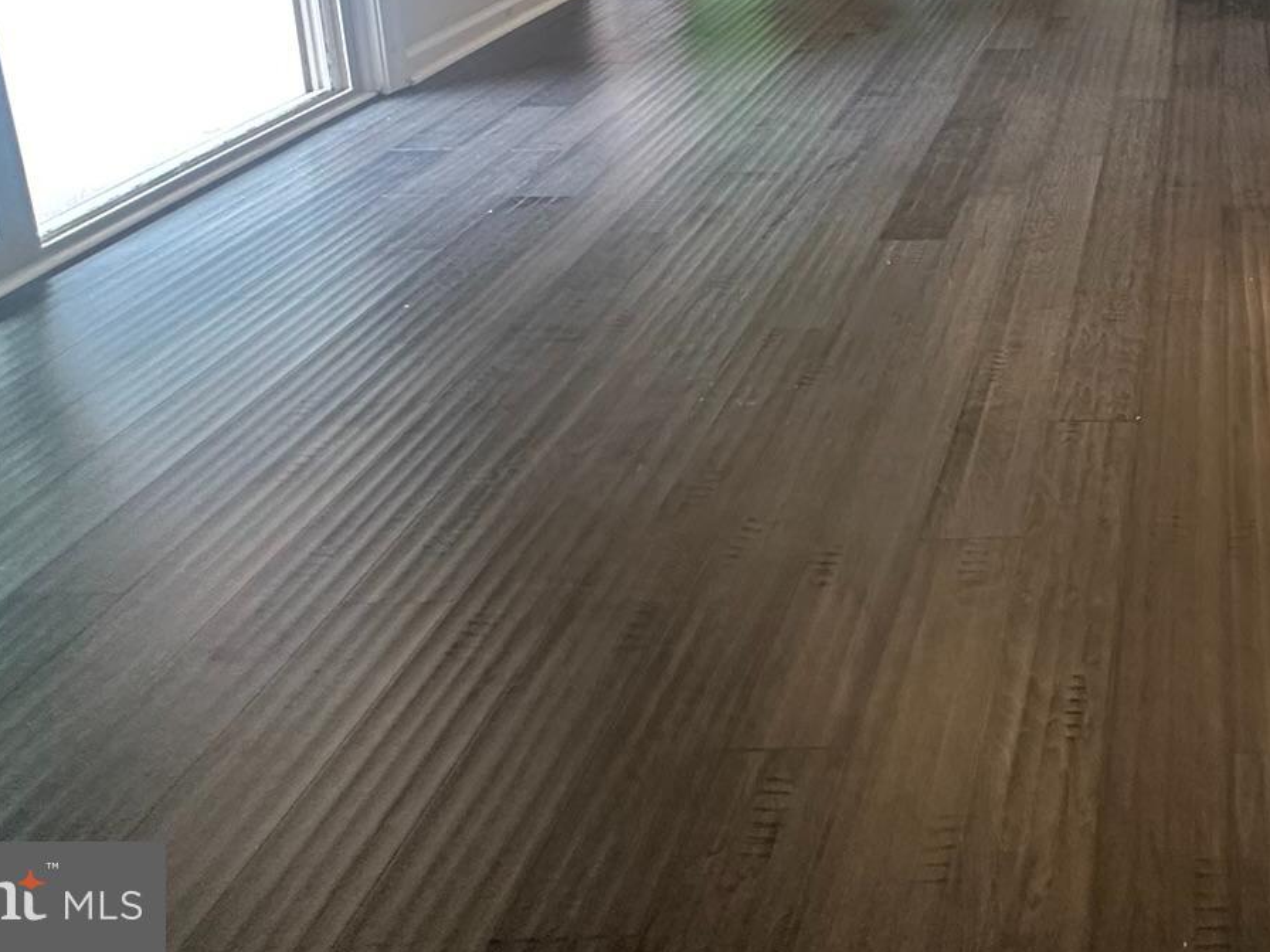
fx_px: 1174
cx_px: 1263
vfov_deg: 36.3
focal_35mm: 32
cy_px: -130
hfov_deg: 47.4
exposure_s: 1/120
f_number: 2.2
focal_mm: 2.22
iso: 250
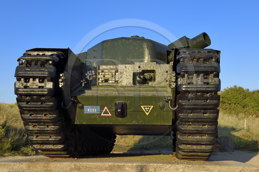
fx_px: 360
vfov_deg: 27.0
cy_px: 86
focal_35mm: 50
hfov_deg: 39.6
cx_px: 130
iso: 200
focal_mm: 50
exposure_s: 1/100
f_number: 14
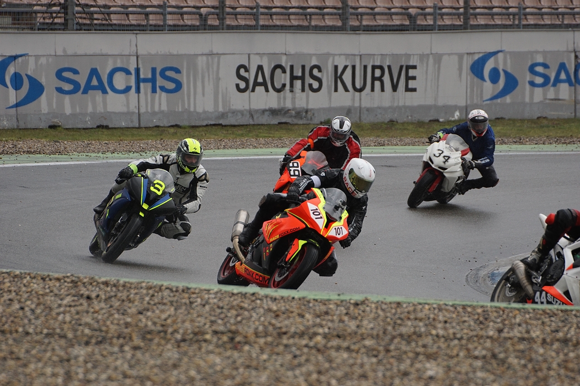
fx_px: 6040
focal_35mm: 375
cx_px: 290
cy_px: 193
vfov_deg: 3.7
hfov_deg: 5.5
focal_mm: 250
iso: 500
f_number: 6.3
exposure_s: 1/800
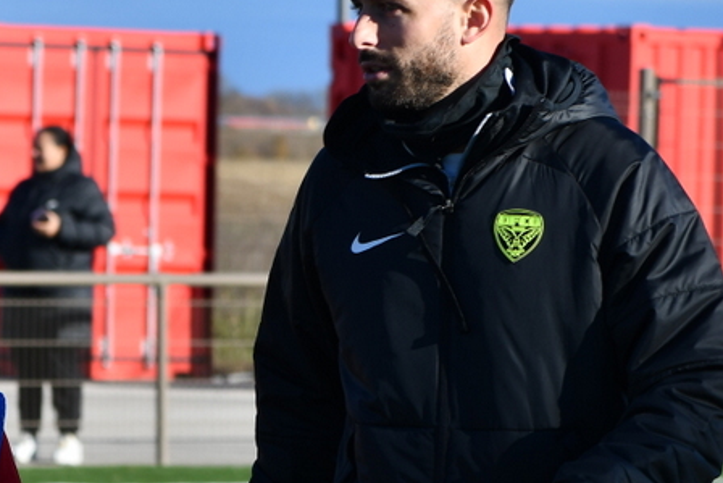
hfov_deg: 4.1
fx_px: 10064
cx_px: 39
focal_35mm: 501
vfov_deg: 2.7
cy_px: 260
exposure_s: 1/250
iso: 100
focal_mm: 125
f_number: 8
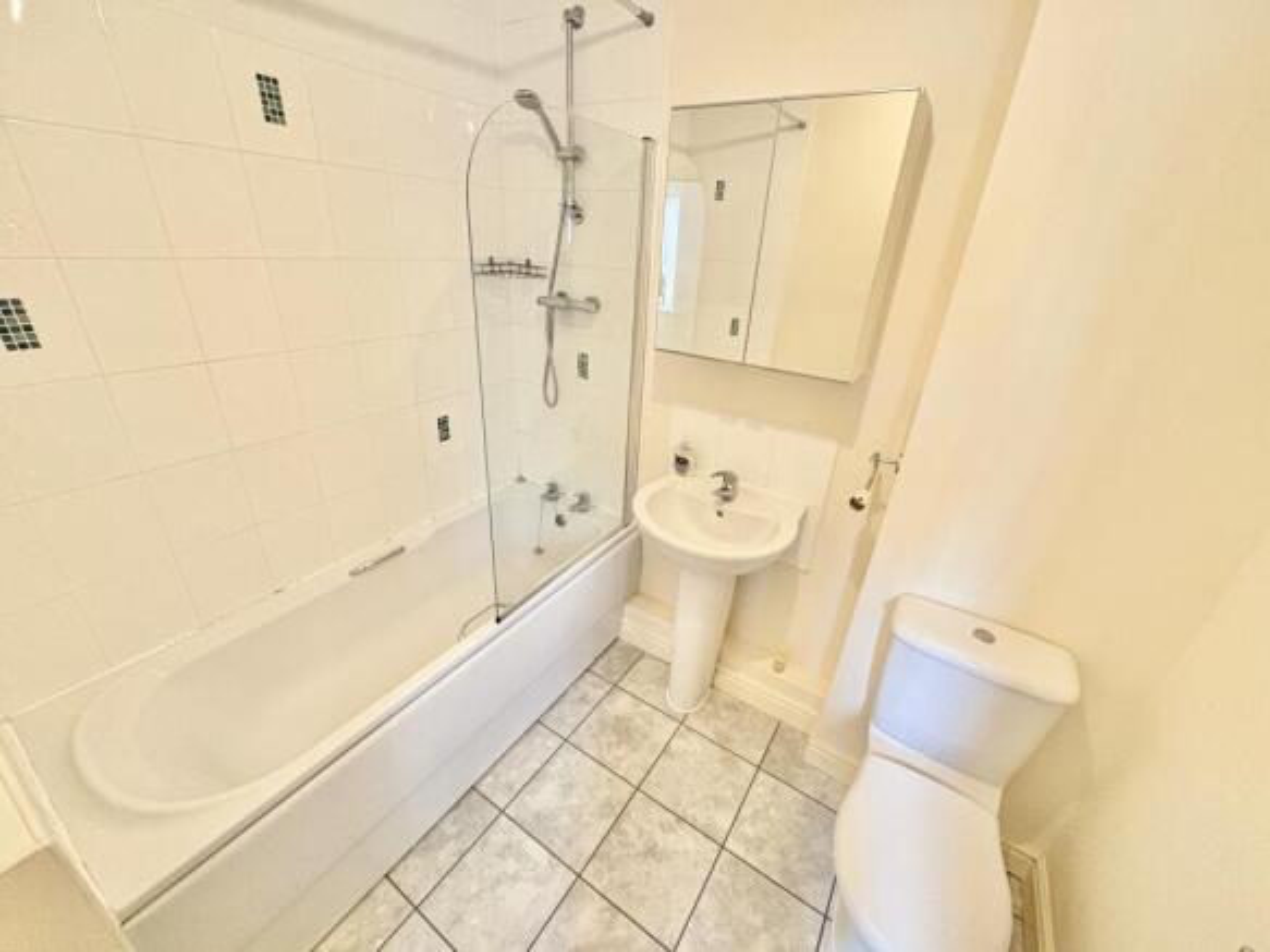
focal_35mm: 14
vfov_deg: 85.7
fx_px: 514
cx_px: 635
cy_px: 476
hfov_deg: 102.1
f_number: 2.2
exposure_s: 1/51
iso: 1000
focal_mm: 2.22
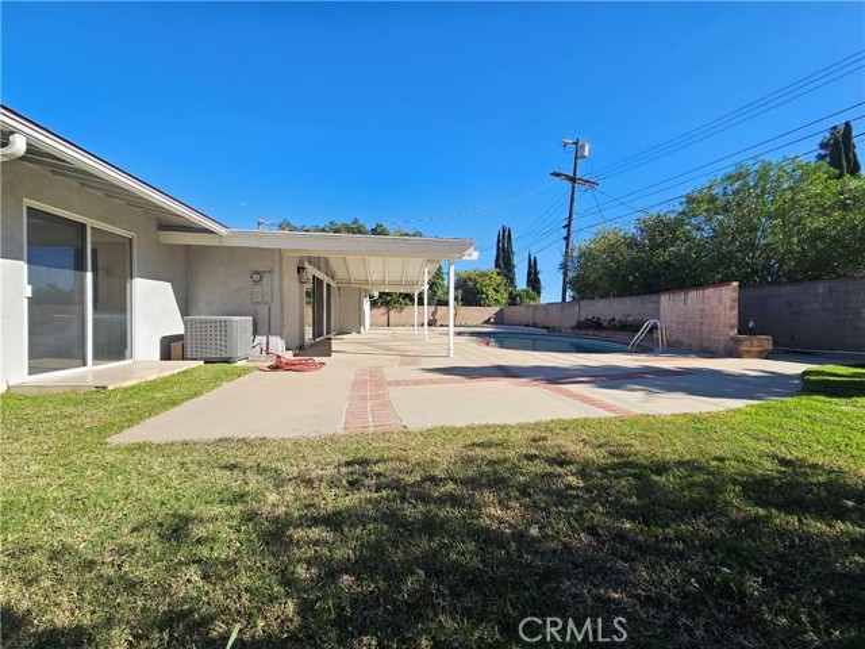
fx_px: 325
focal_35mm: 13
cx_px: 432
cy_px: 324
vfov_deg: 89.9
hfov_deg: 106.2
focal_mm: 2.2
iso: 50
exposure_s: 1/1222
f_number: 2.2
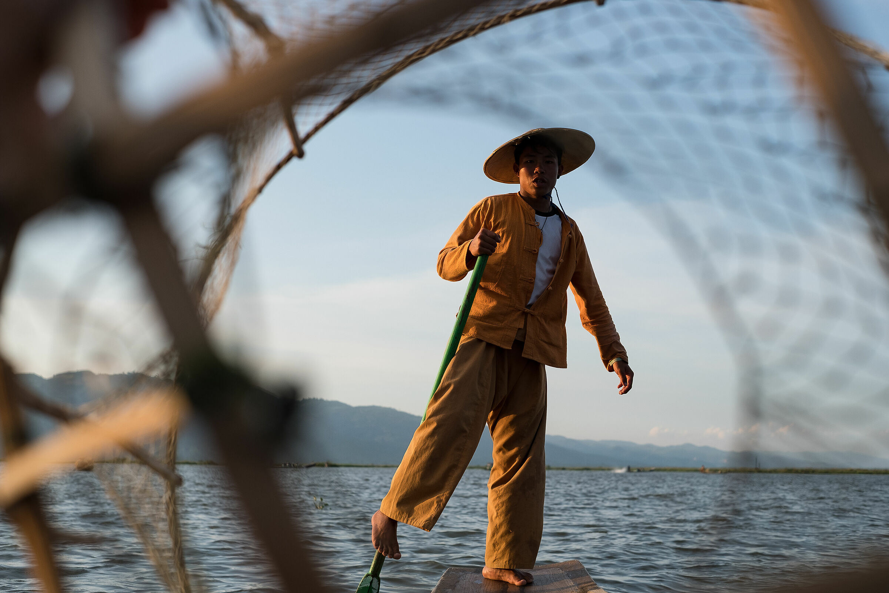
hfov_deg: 37.5
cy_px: 296
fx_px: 1309
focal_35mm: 53
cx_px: 444
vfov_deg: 25.5
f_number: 3.6
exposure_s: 1/900
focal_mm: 35
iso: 200
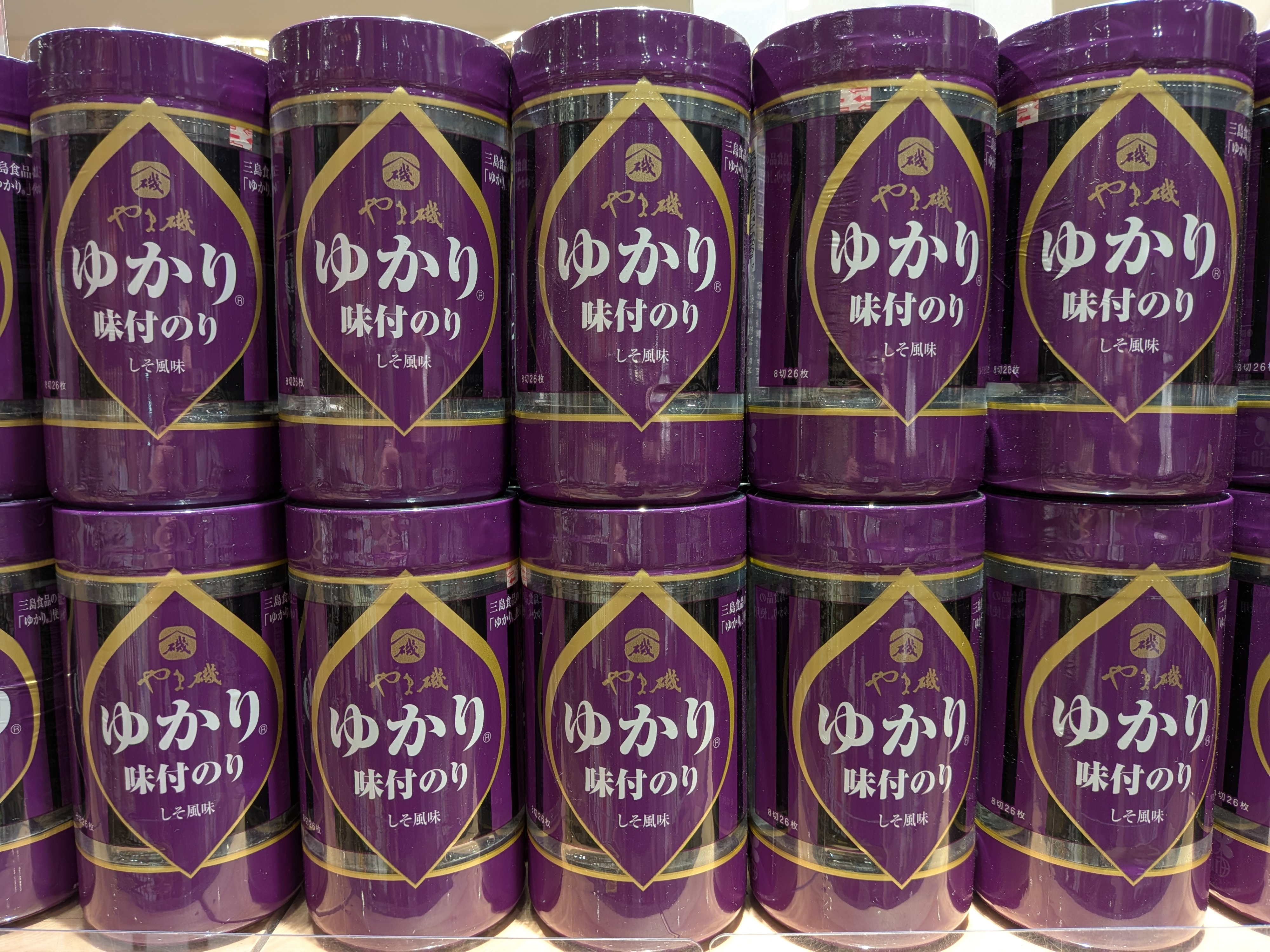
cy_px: 476
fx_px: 881
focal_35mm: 24
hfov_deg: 71.6
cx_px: 635
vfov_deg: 56.8
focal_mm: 4.53
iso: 63
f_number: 1.7
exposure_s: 1/35.7
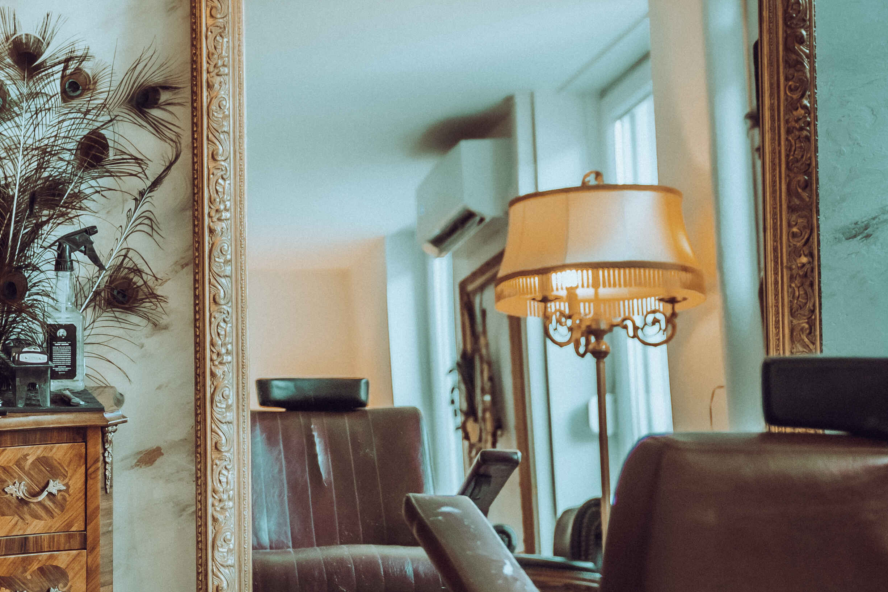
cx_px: -65
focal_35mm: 87
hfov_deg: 22.2
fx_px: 2146
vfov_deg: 15.7
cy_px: 283
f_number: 2.8
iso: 1000
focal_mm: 36
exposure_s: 1/160
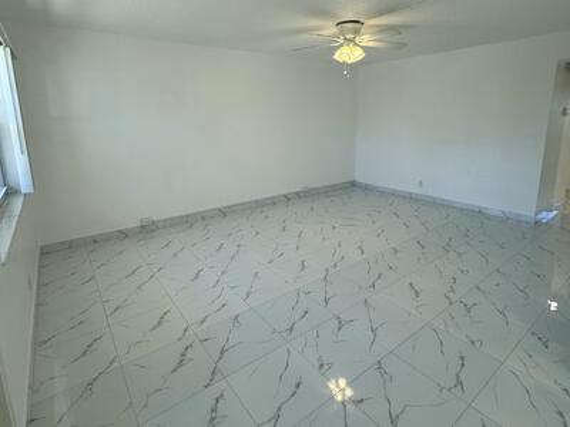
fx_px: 231
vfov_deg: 85.7
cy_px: 214
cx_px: 285
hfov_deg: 102.1
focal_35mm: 14
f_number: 2.2
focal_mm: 2.22
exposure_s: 1/120
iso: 50
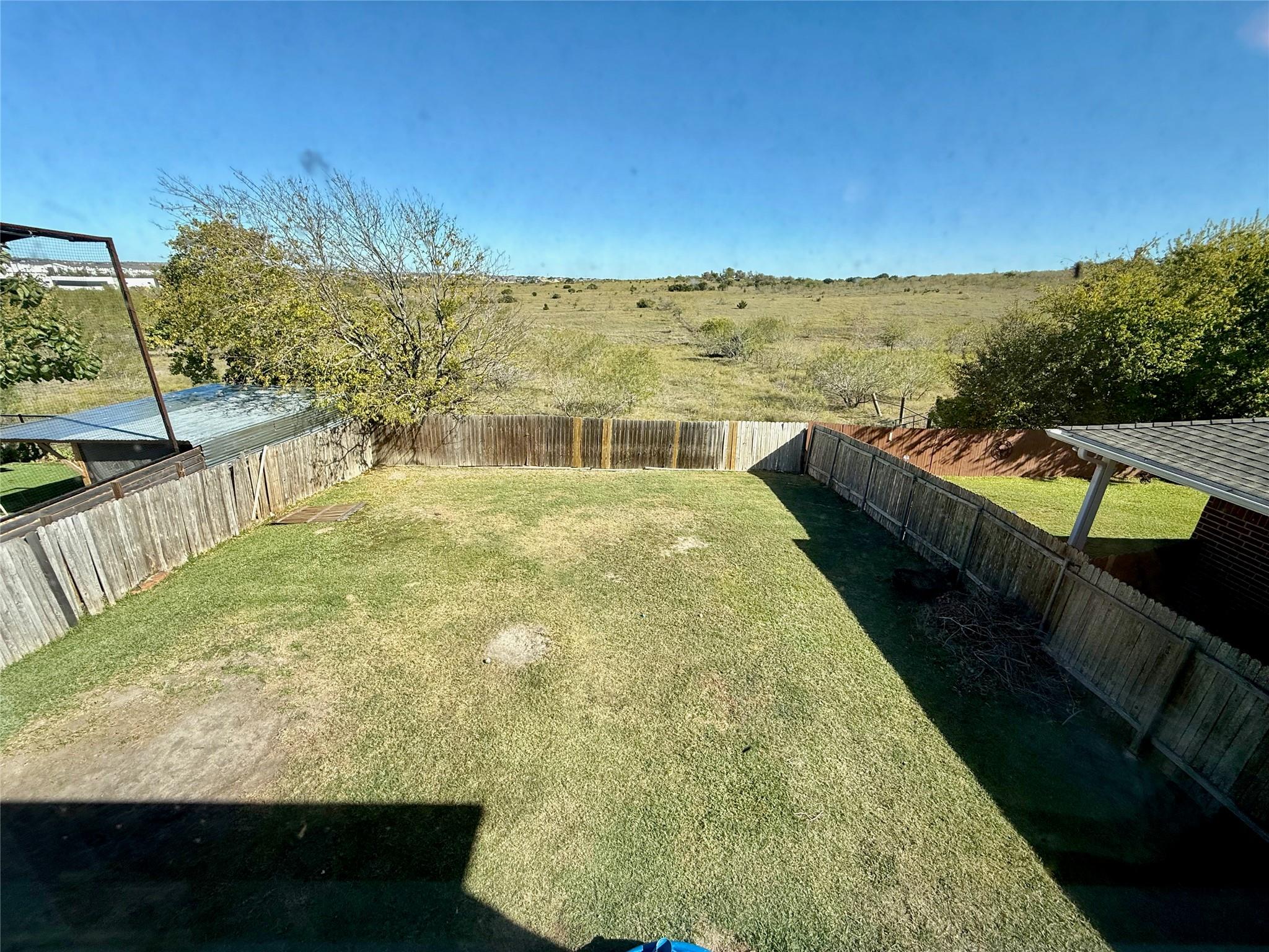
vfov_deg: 85.7
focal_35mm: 14
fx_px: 513
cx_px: 634
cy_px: 476
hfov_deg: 102.1
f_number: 2.2
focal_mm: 2.22
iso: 50
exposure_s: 1/1001
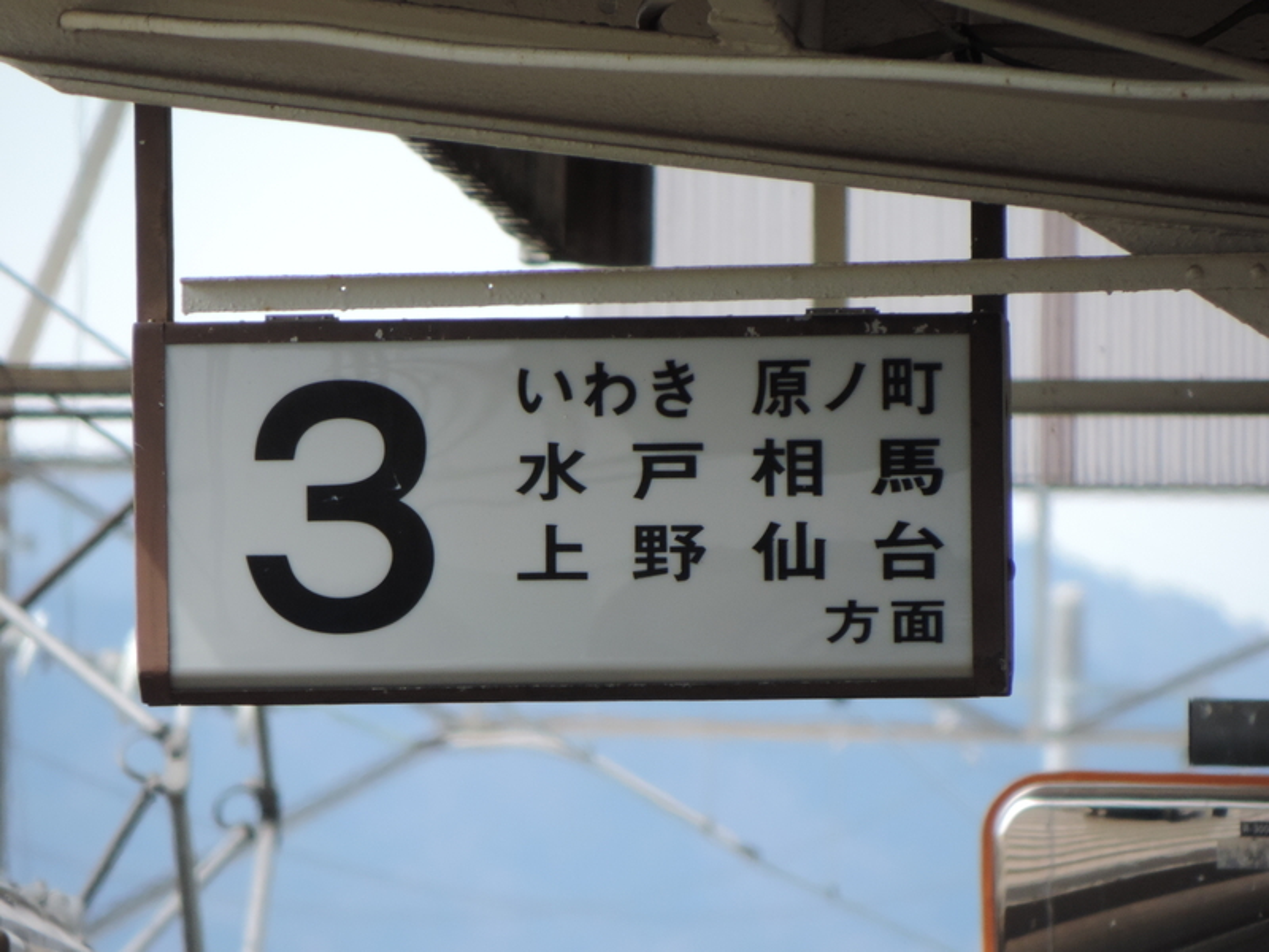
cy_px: 476
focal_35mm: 900
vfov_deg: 1.7
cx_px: 634
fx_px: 32993
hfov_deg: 2.2
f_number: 5.5
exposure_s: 1/500
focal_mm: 160.5
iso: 280
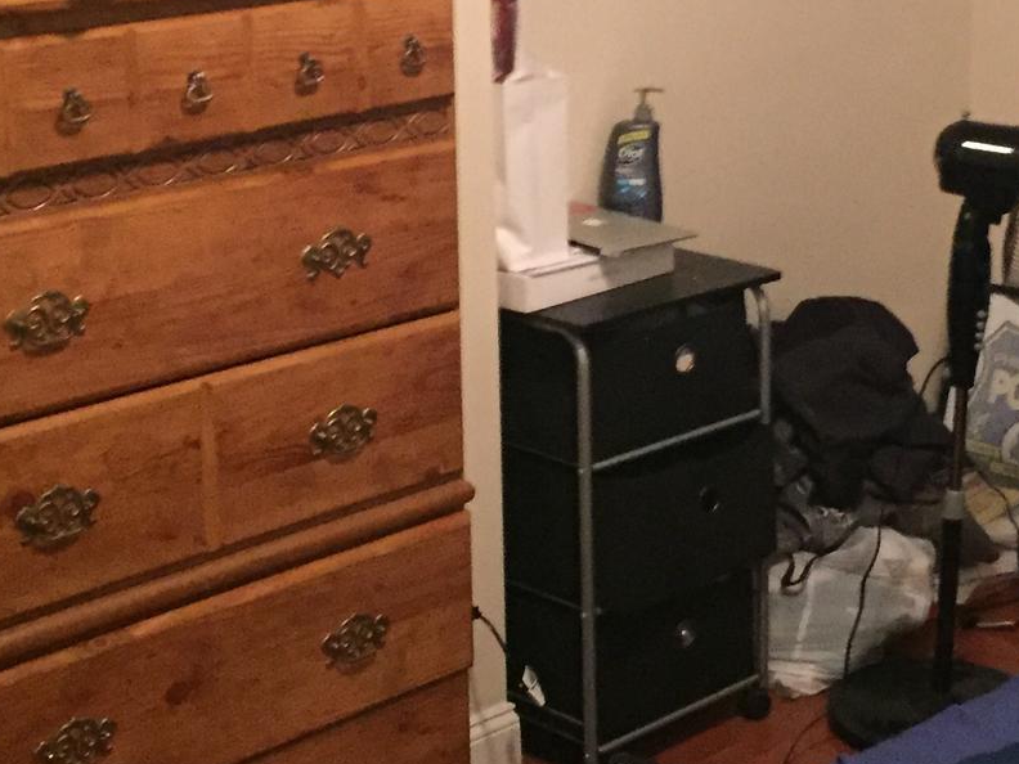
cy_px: 216
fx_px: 2208
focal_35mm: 75
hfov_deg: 25.9
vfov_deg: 19.5
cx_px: 624
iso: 400
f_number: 2.2
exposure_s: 1/15
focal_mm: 4.15
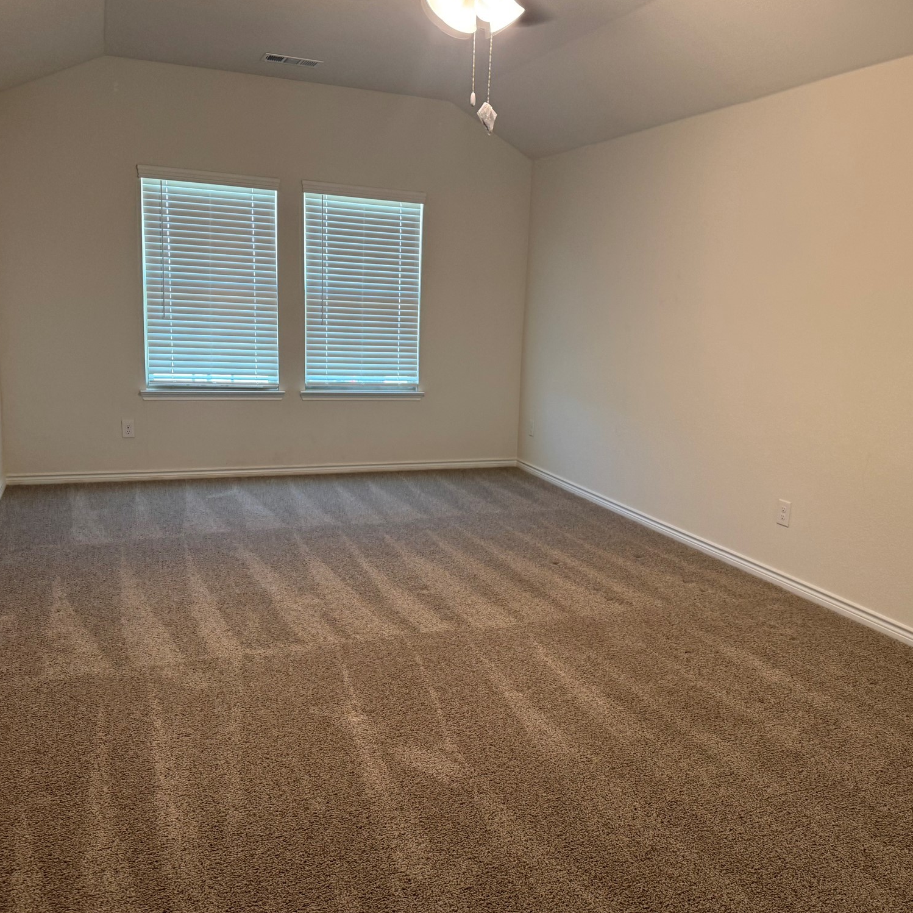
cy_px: 450
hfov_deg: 55.6
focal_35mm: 29
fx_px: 865
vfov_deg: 55.6
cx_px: 480
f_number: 1.78
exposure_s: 1/60
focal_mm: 6.76
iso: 125
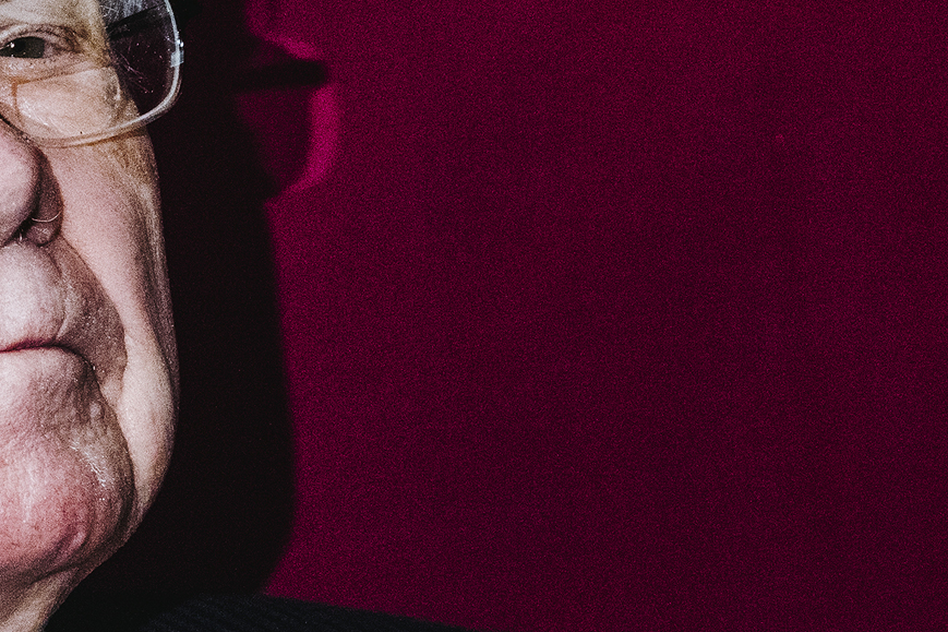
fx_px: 17455
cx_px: -250
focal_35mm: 663
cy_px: 525
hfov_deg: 3.1
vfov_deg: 2.1
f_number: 5.6
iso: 3200
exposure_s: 1/160
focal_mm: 200
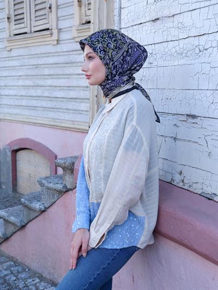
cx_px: 109
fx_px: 420
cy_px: 145
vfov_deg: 38.2
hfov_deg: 29.1
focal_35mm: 50
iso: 320
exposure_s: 1/150
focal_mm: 62.9
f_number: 7.1
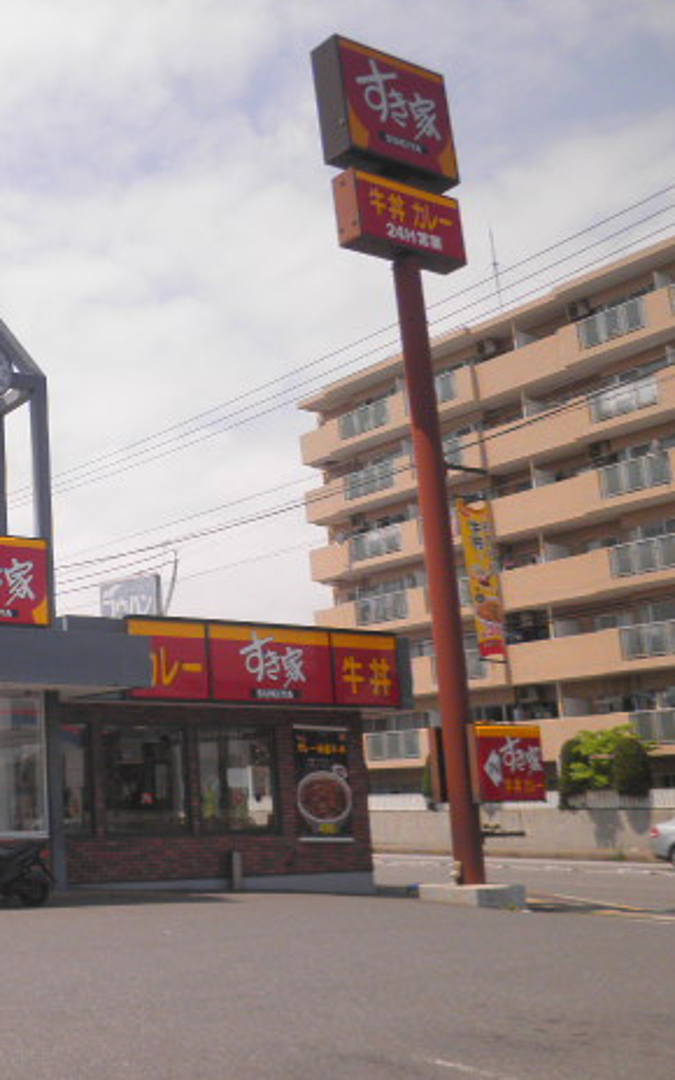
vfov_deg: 51.5
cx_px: -42
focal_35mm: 38
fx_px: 1118
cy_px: 526
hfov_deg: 30.5
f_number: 7.9
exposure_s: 1/160
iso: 64
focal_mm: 4.7
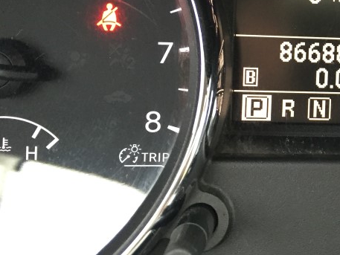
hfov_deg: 27.2
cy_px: 29
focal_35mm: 65
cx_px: 380
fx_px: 639
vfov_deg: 22.1
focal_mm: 4.15
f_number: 2.2
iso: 125
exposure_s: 1/30
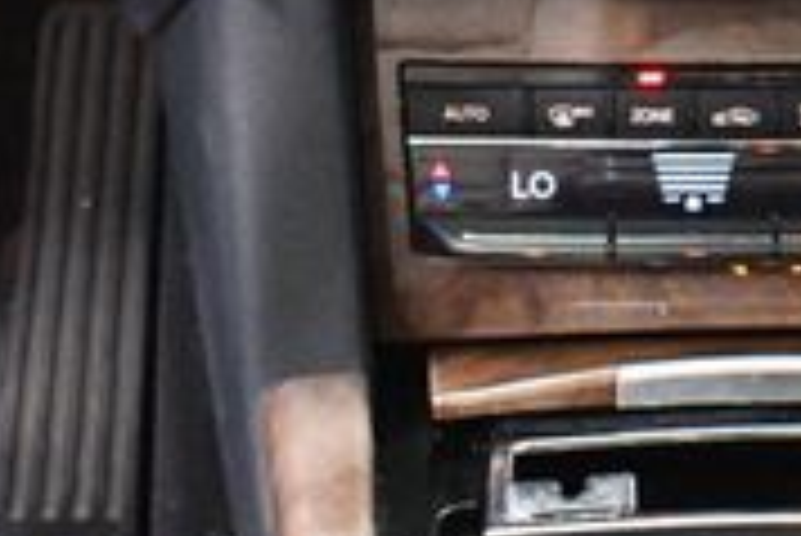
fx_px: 4164
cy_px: -162
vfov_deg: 7.3
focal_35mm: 187
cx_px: 824
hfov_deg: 10.9
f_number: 4
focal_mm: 26
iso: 7200
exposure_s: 1/60
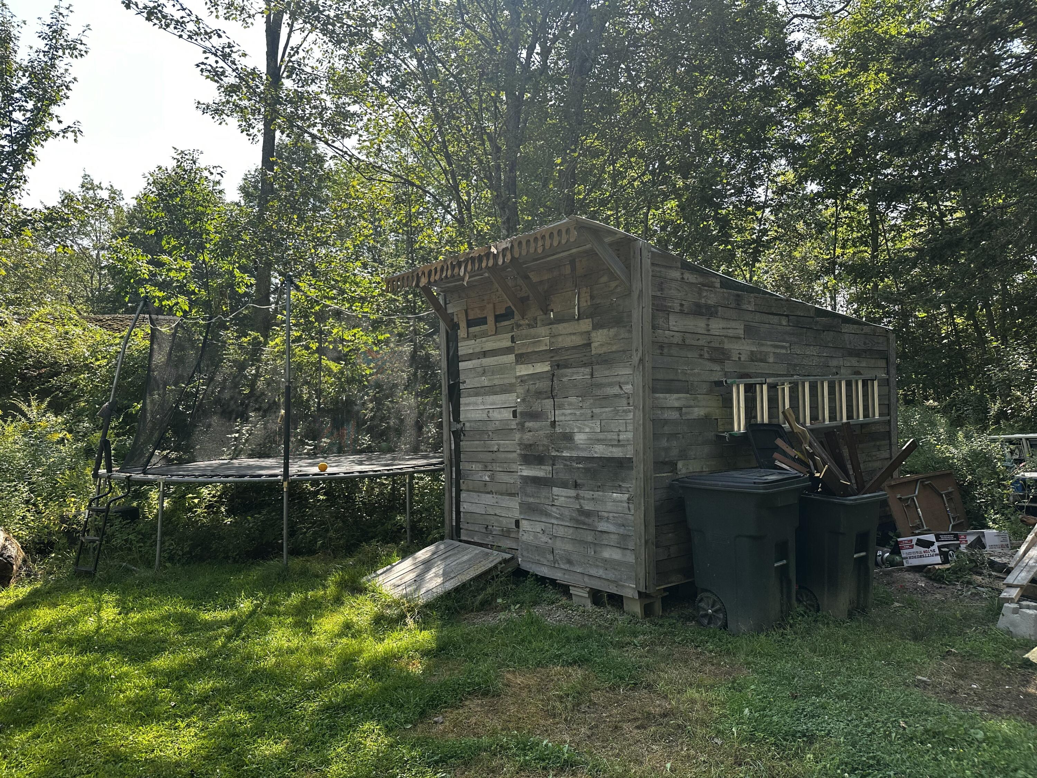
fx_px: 719
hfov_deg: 71.6
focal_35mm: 24
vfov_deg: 56.8
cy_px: 389
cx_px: 518
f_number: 1.78
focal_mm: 6.86
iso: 80
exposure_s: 1/762
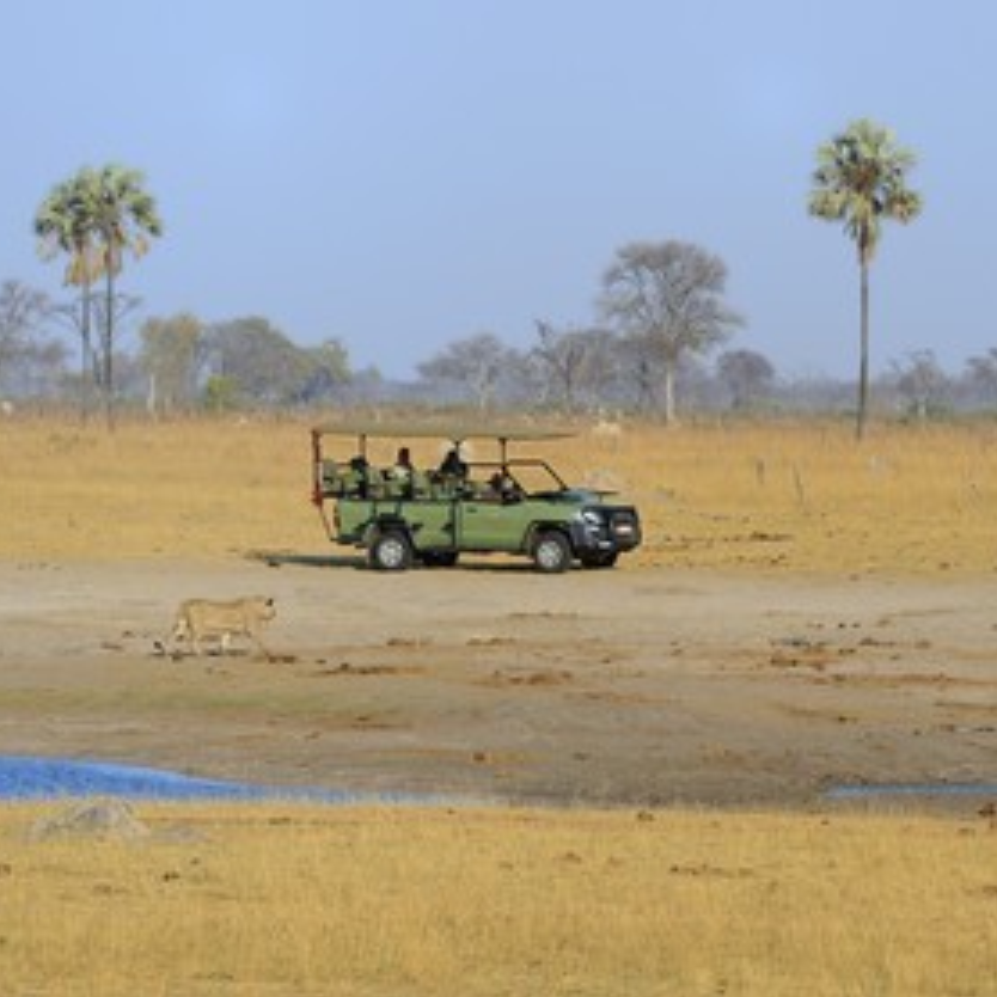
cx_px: 674
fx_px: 11731
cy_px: 498
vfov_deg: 4.9
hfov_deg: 4.9
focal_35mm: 360
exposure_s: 1/500
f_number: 13
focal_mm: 280
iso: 400
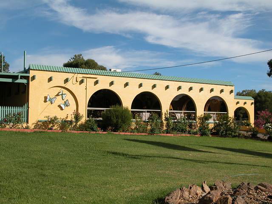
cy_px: 102
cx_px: 136
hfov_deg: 36.2
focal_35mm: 53
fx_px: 416
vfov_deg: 27.5
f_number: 6.9
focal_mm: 13.7
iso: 100
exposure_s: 1/412
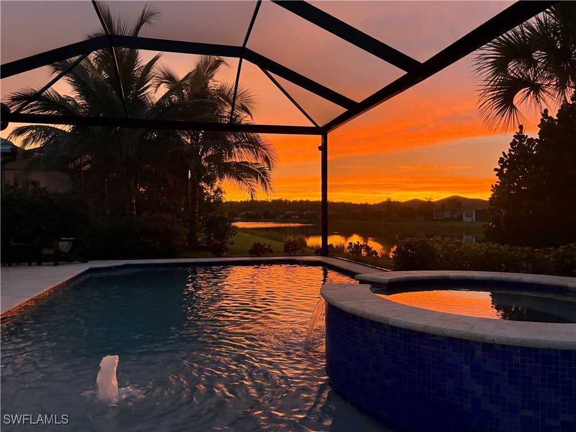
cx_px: 288
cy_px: 216
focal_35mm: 26
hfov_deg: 67.3
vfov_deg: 53.1
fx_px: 433
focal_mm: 5.96
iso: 500
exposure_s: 1/51
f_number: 1.6
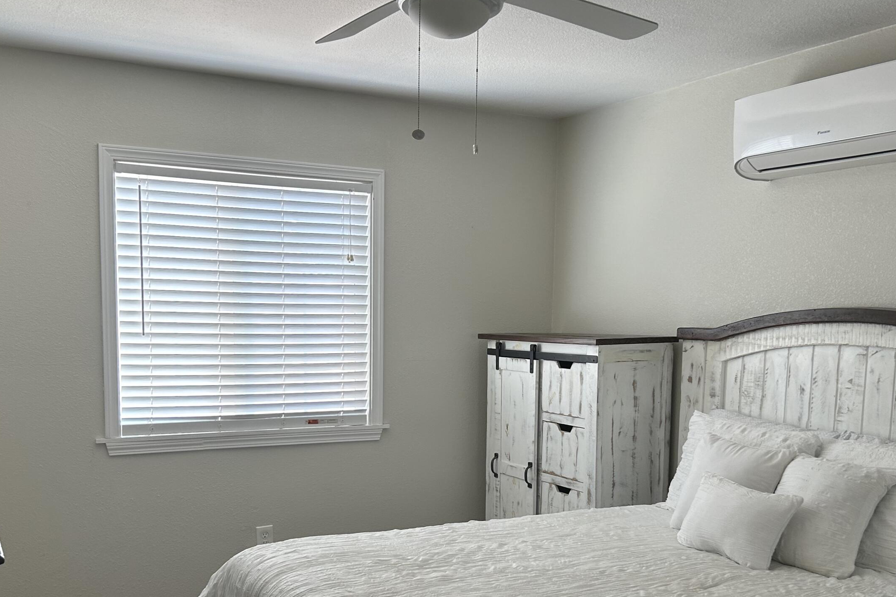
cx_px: 457
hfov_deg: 50.7
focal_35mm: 38
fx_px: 946
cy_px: 434
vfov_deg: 34.4
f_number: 1.5
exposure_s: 1/60
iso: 64
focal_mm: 5.7
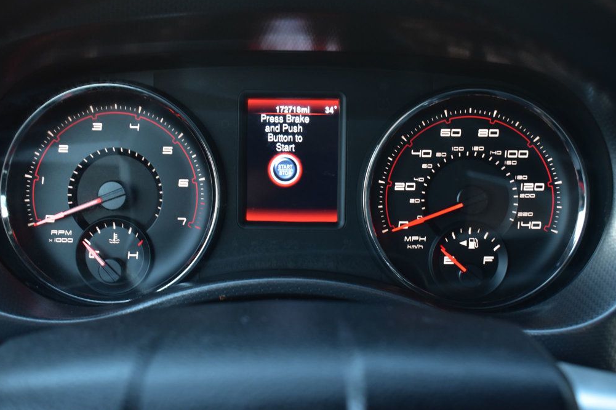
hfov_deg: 44.0
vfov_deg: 30.2
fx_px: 761
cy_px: 203
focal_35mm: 45
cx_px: 307
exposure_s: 1/15
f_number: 6.3
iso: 900
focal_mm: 29
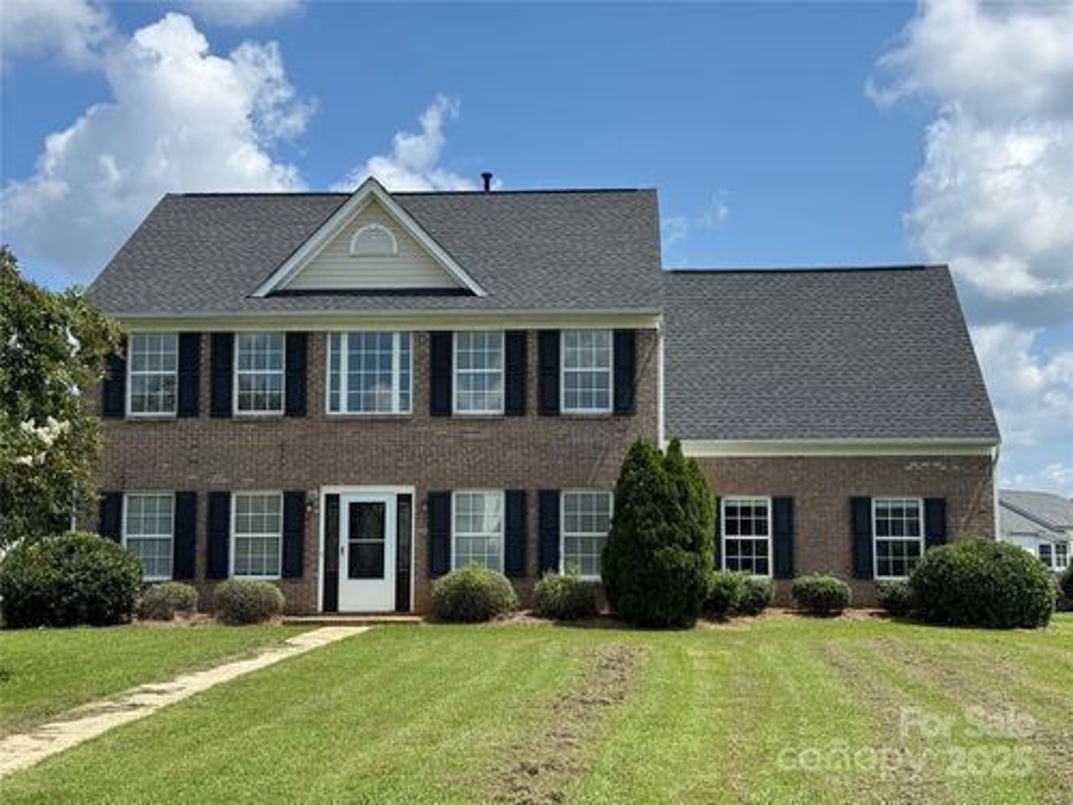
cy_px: 402
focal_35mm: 48
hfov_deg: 39.7
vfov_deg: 30.3
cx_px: 536
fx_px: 1488
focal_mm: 6.76
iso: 64
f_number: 1.78
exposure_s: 1/4310
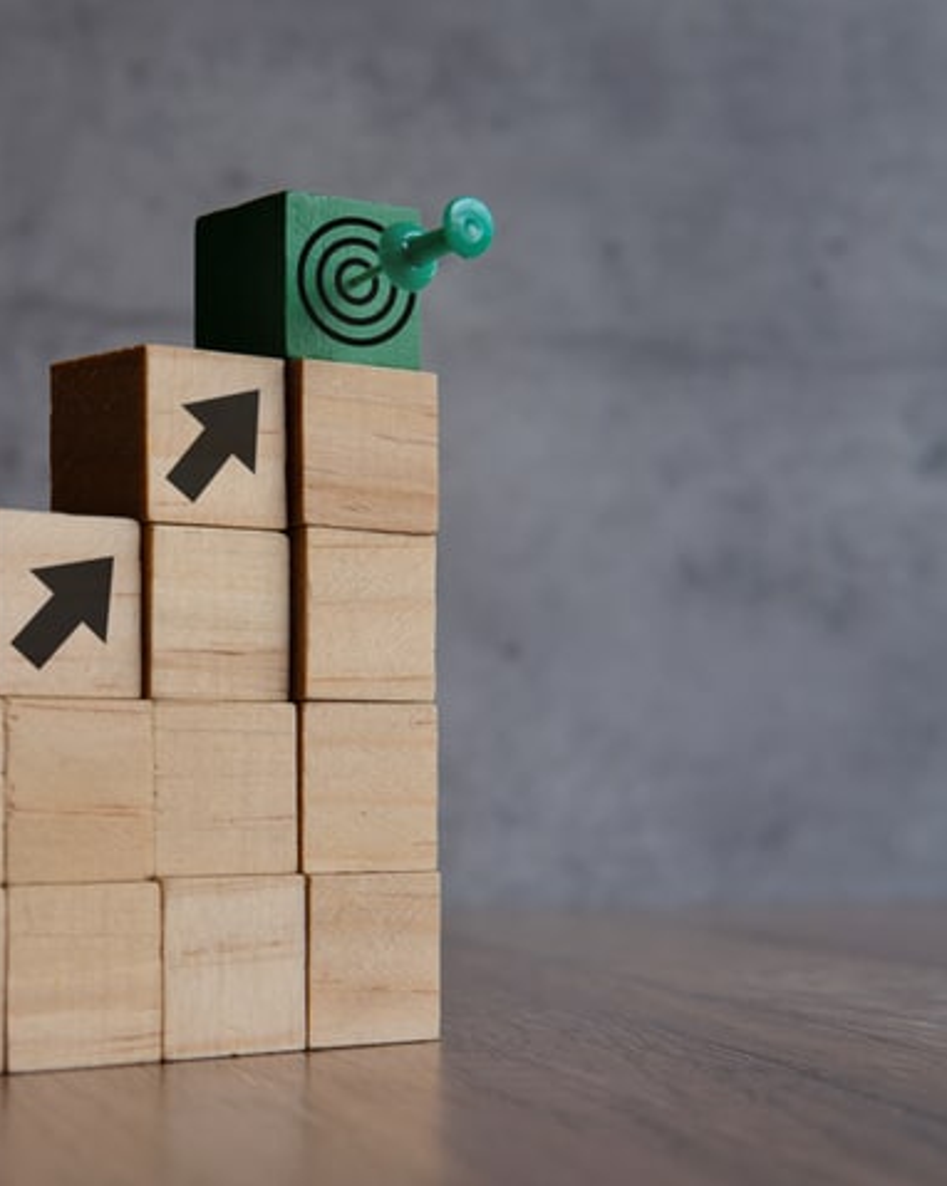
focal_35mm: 64
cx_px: 119
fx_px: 2244
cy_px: 597
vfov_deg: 29.6
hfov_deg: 23.3
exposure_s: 1/250
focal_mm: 30
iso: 100
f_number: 5.6
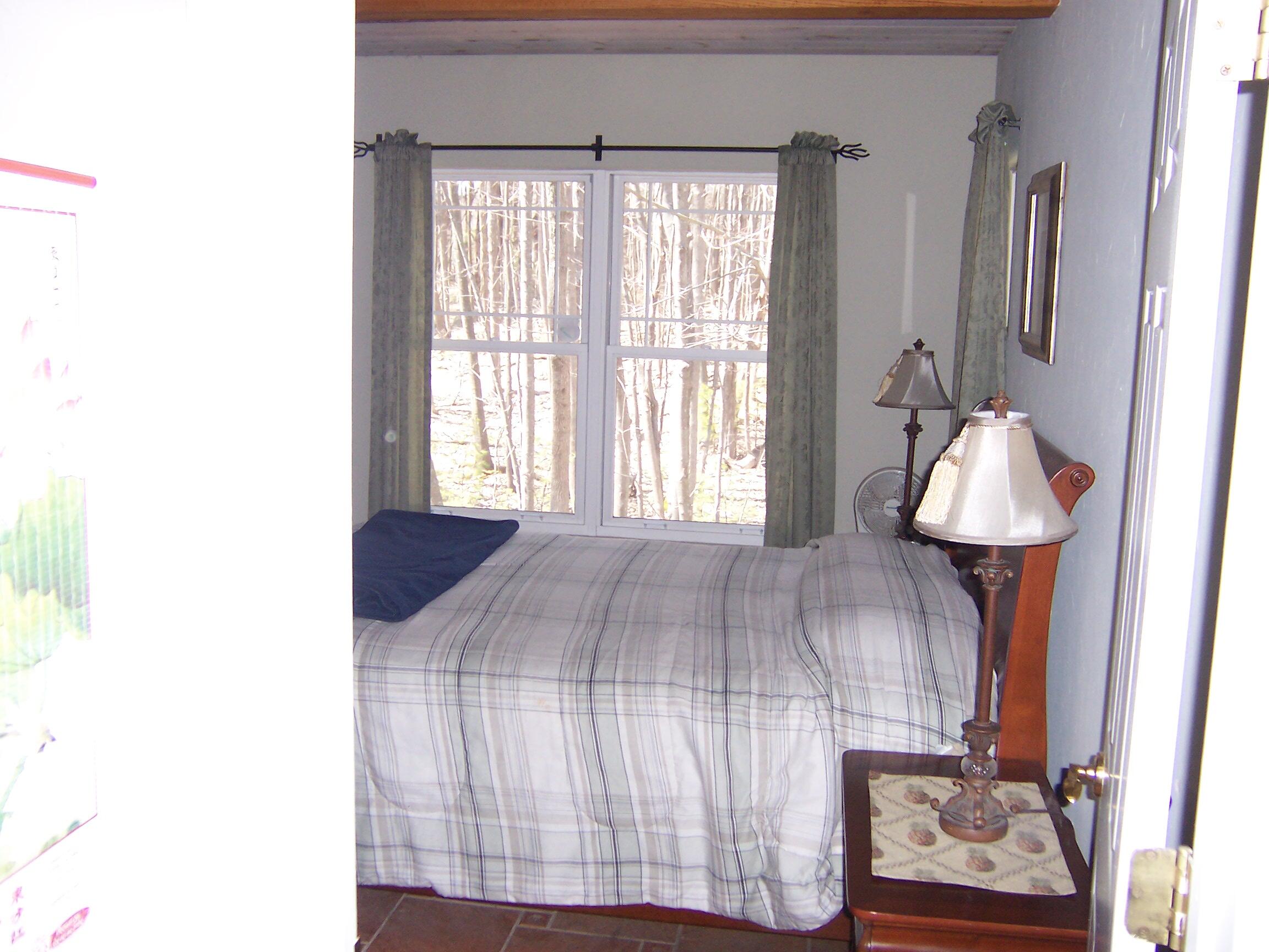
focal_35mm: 33
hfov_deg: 55.4
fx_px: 1210
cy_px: 476
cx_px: 634
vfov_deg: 42.9
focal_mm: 5.5
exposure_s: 1/60
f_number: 2.8
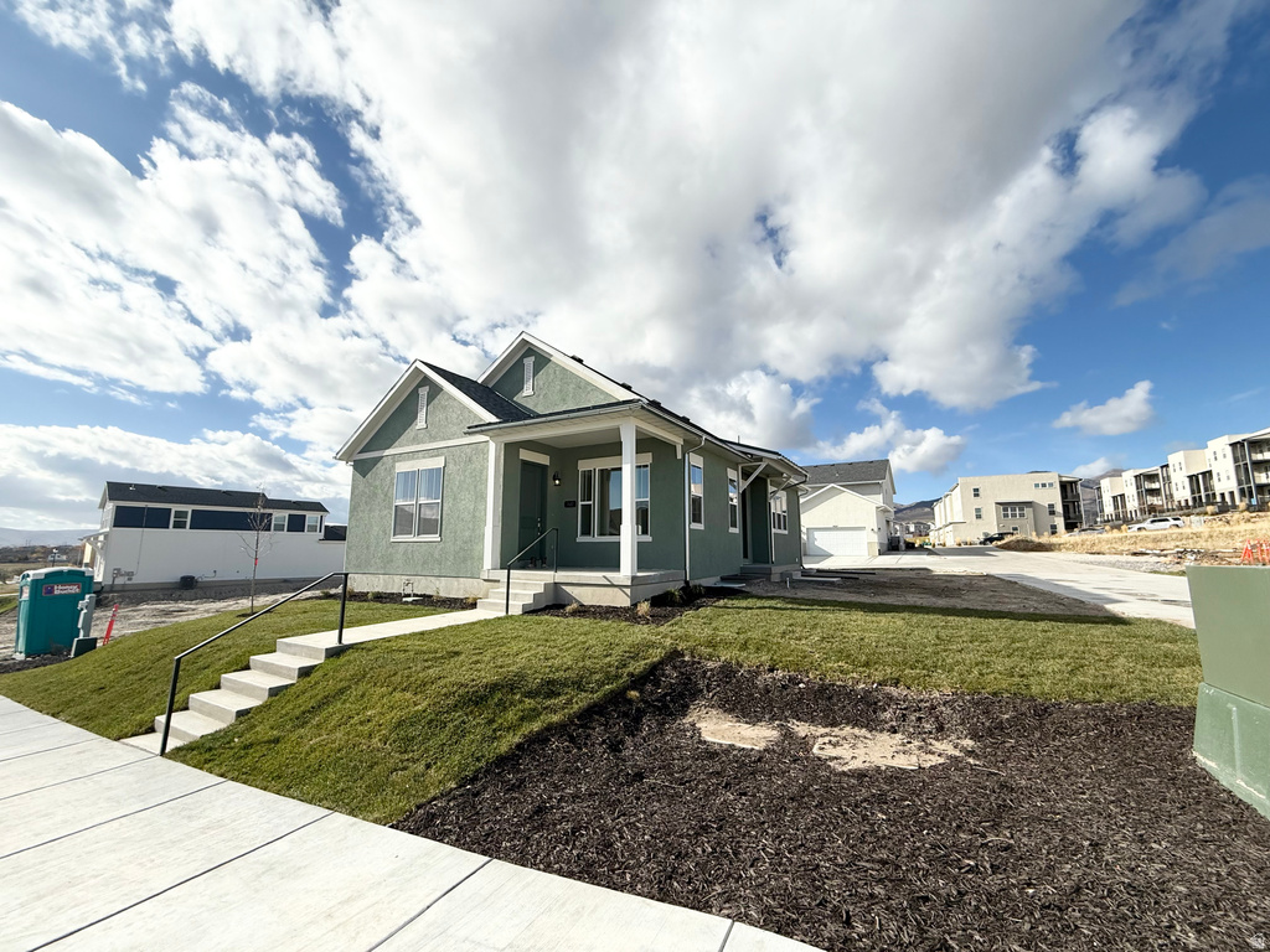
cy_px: 476
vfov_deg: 85.7
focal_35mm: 14
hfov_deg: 102.1
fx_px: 514
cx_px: 635
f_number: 2.2
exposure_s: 1/3125
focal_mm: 2.22
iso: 50
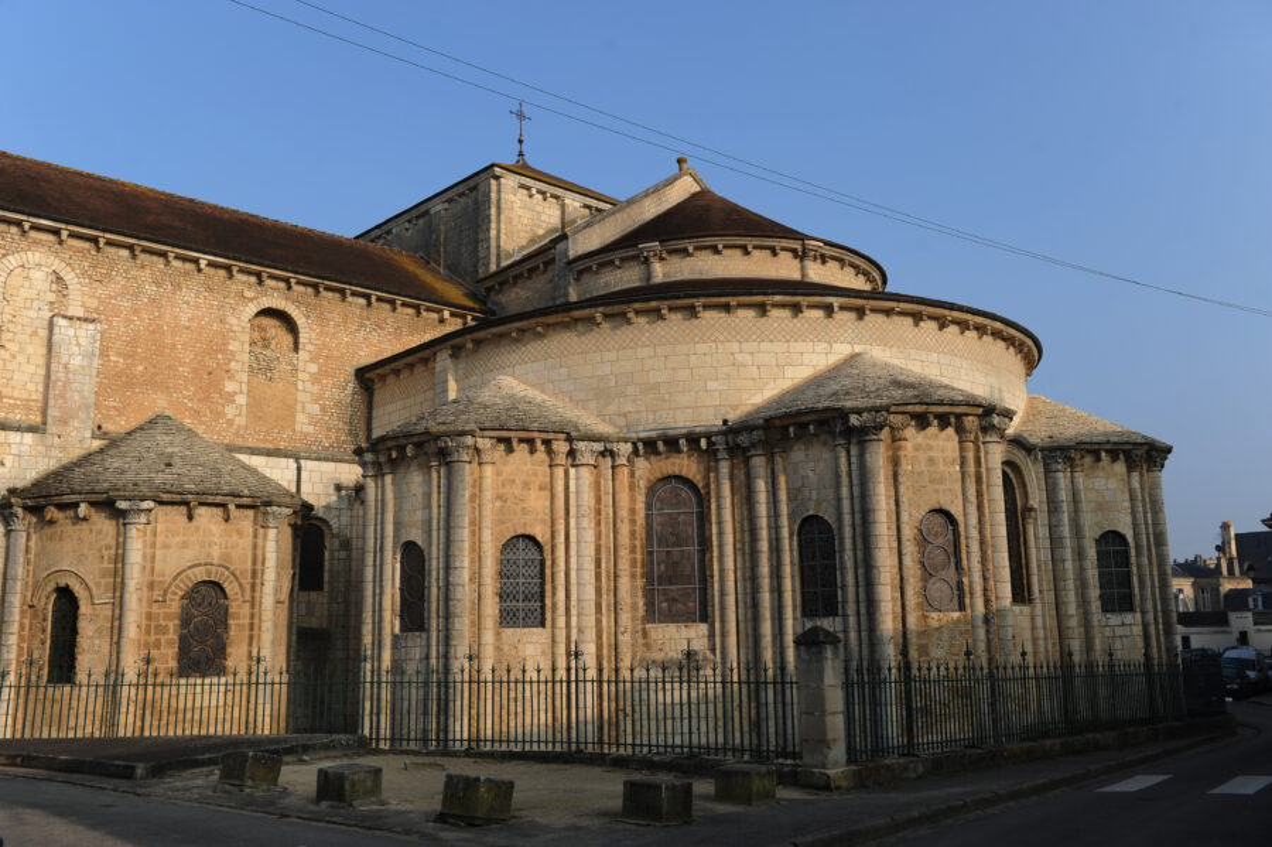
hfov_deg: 58.7
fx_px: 1130
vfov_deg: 41.1
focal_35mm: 32
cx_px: 636
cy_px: 424
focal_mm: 32
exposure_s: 1/500
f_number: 7.1
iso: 200
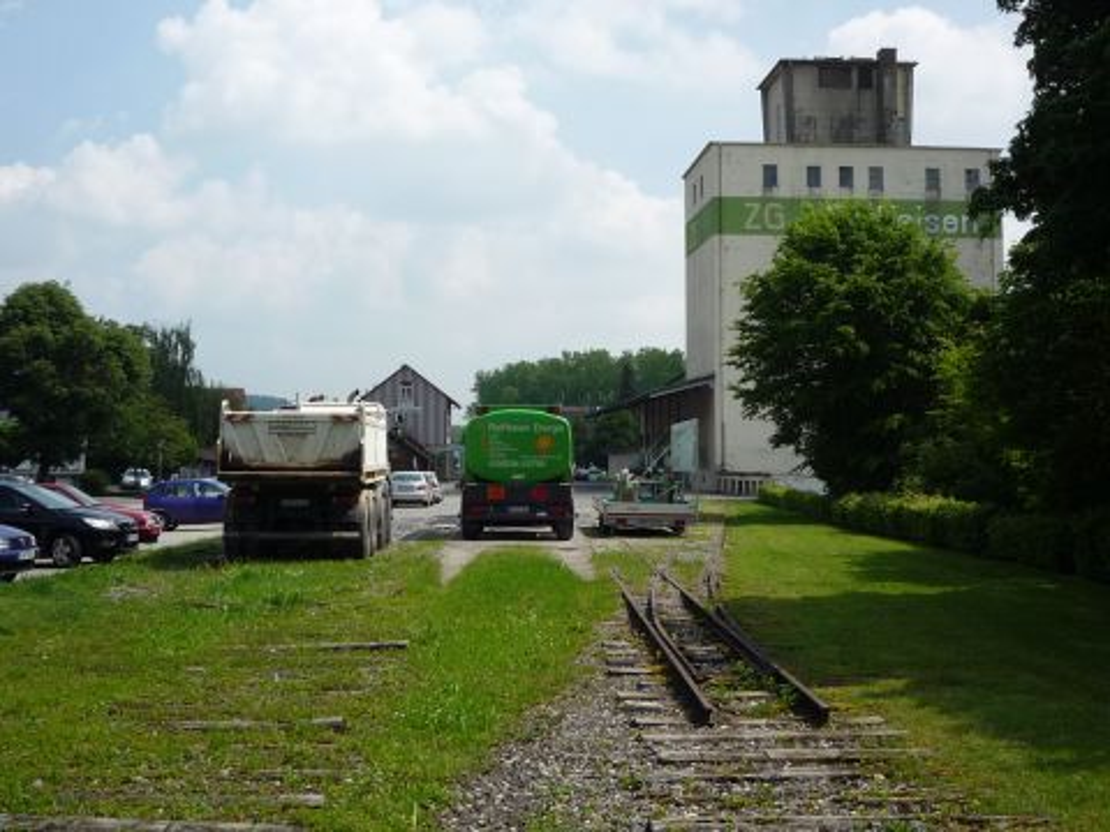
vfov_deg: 34.3
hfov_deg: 44.8
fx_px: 1347
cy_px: 416
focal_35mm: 42
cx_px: 555
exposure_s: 1/500
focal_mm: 5.2
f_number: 5.6
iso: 100
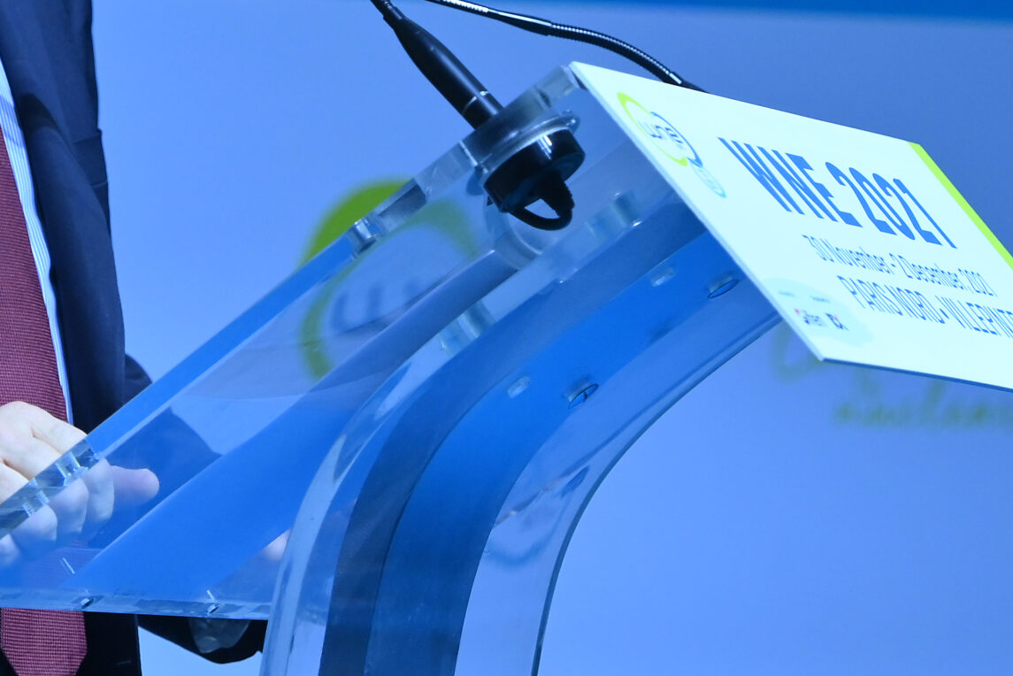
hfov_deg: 6.6
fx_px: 8809
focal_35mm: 313
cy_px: 9
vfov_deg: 4.4
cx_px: 382
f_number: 5
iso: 3200
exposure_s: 1/320
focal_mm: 140
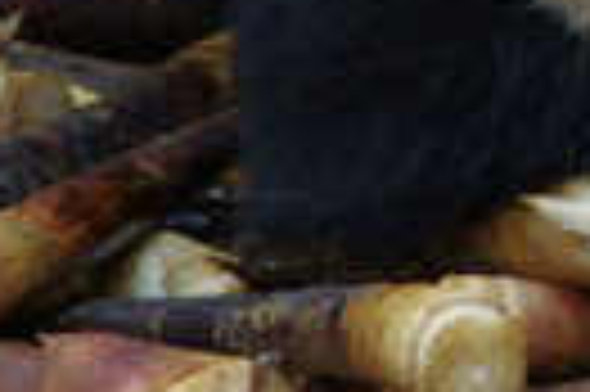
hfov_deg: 2.1
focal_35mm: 986
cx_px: 1320
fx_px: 16139
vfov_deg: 1.4
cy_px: -365
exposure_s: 1/60
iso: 250
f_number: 5
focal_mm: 120
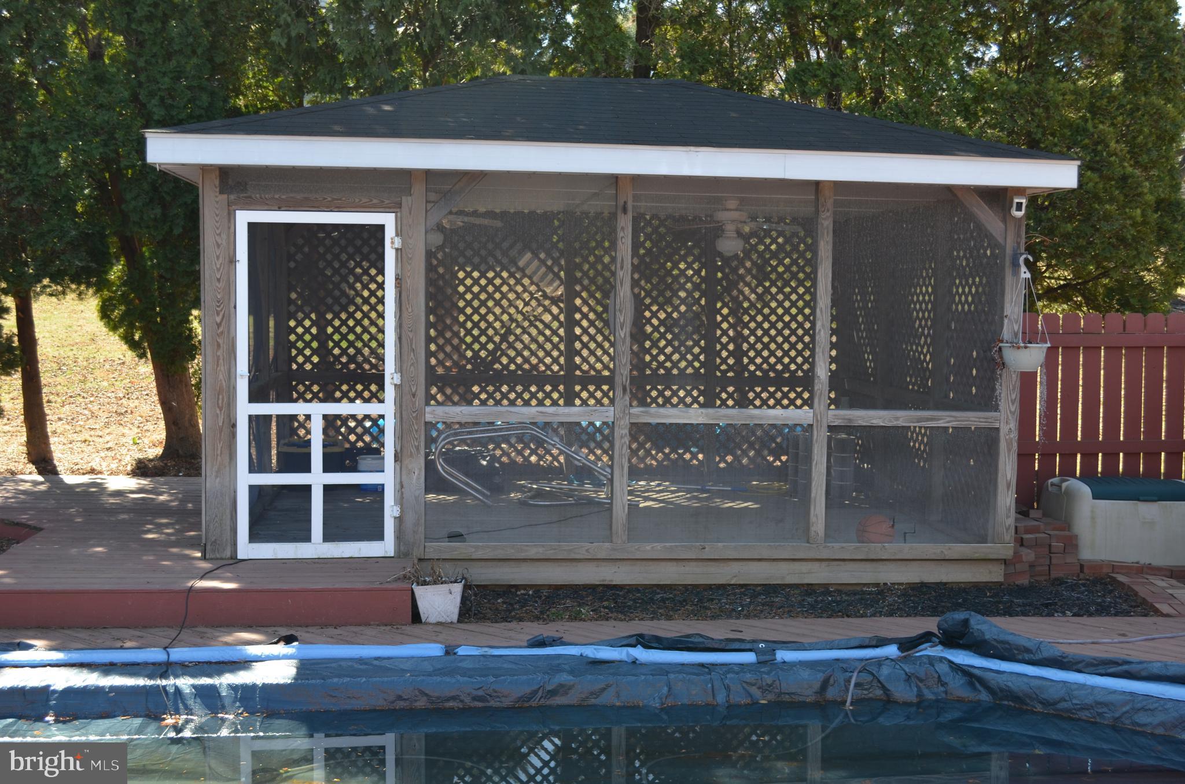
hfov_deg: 45.0
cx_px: 592
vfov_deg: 30.7
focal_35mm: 44
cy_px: 392
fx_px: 1429
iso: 200
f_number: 6.3
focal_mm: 29
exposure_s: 1/160
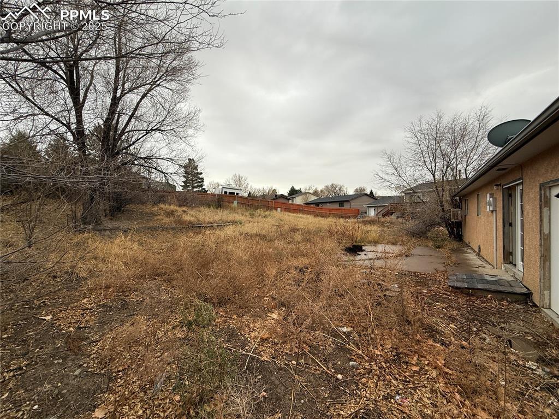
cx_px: 280
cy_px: 210
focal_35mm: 14
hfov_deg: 102.1
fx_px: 226
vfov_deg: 85.6
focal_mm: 2.22
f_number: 2.2
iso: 50
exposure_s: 1/129
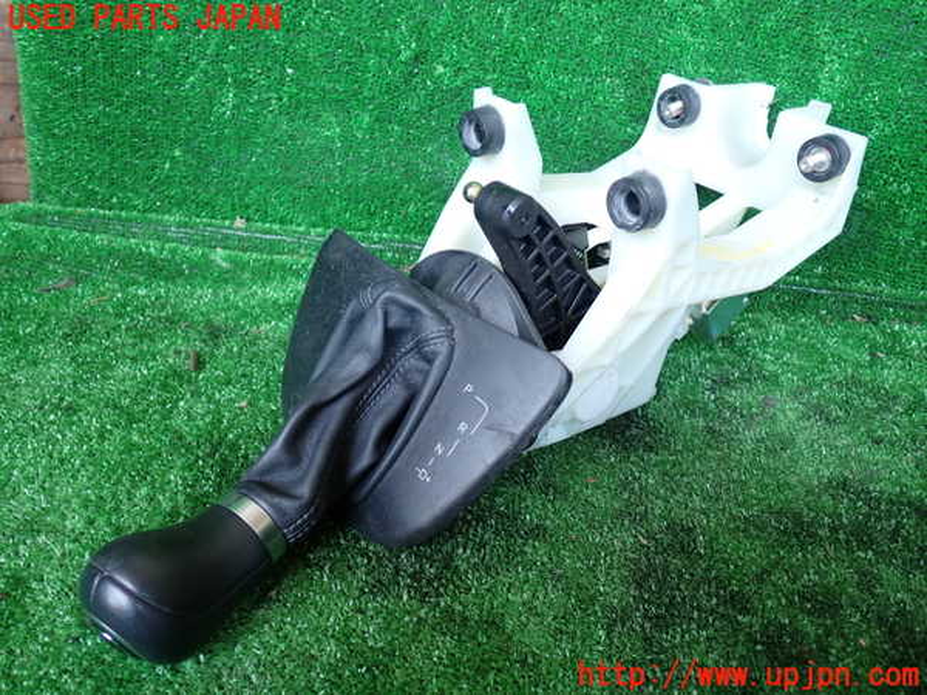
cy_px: 348
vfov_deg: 46.8
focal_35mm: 30
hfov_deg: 60.0
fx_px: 803
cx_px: 464
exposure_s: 1/60
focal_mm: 5.4
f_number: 2.3
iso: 160
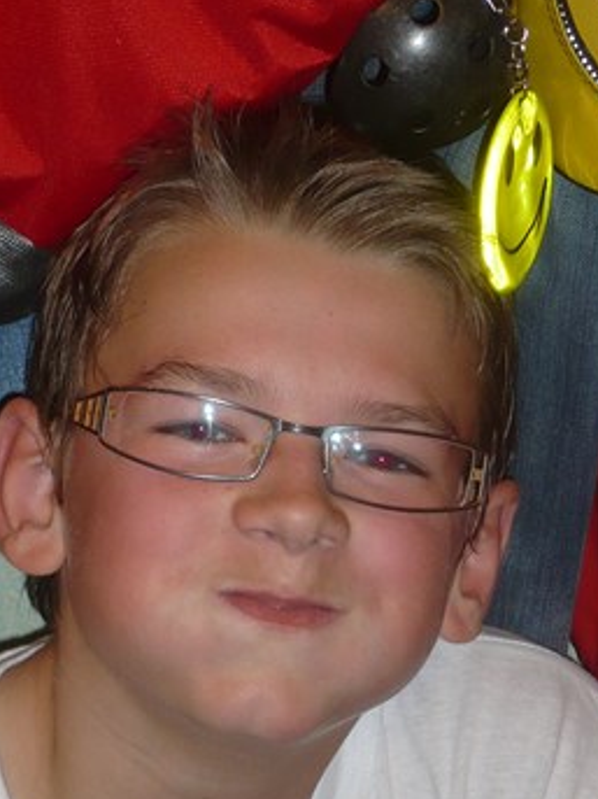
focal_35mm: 151
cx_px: 305
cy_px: 494
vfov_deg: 13.1
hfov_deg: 9.8
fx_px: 3480
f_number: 4.3
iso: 100
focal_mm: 13
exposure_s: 1/30
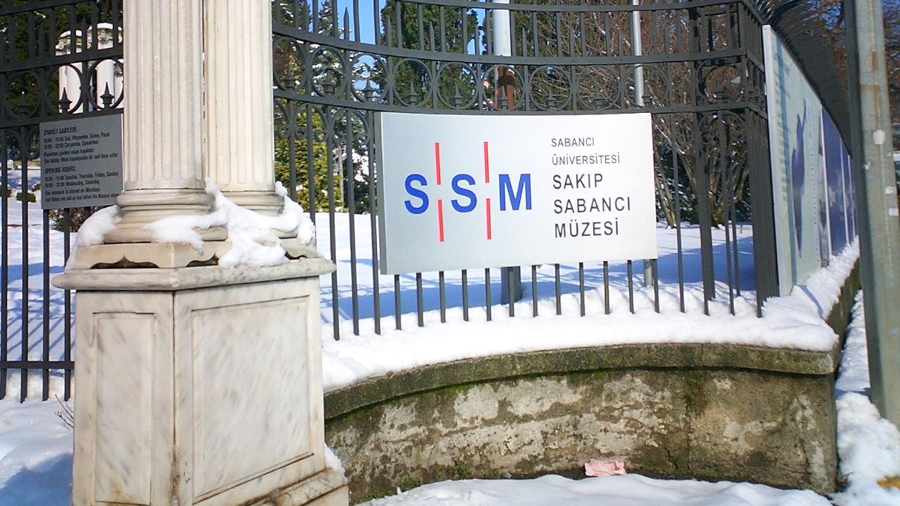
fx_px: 979
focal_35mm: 41
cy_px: 170
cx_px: 451
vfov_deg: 28.8
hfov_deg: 49.4
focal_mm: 5.6
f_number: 3.5
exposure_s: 1/1250
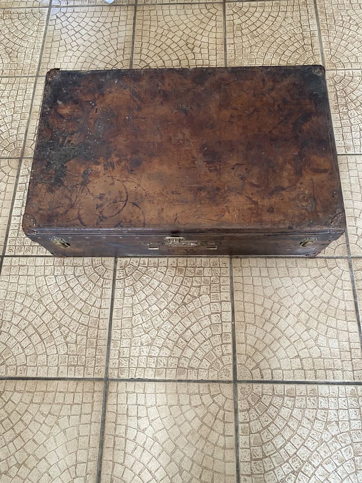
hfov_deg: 53.1
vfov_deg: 67.3
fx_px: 363
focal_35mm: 26
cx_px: 181
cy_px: 242
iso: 250
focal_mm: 4.25
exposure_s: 1/60
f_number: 1.8
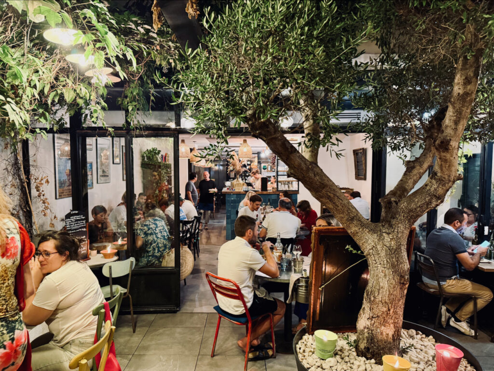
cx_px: 247
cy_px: 186
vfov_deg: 56.9
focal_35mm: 24
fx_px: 343
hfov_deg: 71.6
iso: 640
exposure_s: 1/50
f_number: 1.78
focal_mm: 6.76
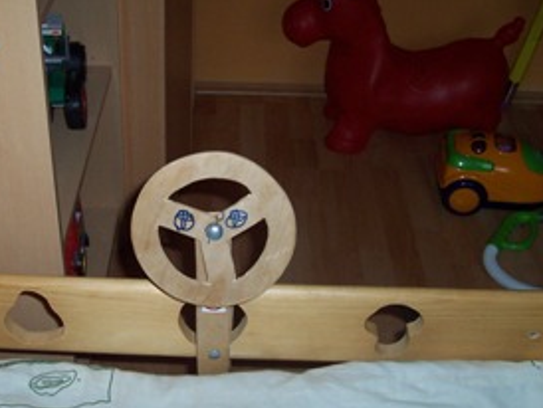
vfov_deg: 27.1
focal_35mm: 54
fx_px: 848
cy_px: 214
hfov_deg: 35.4
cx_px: 216
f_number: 2.8
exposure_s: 1/60
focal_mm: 5.6
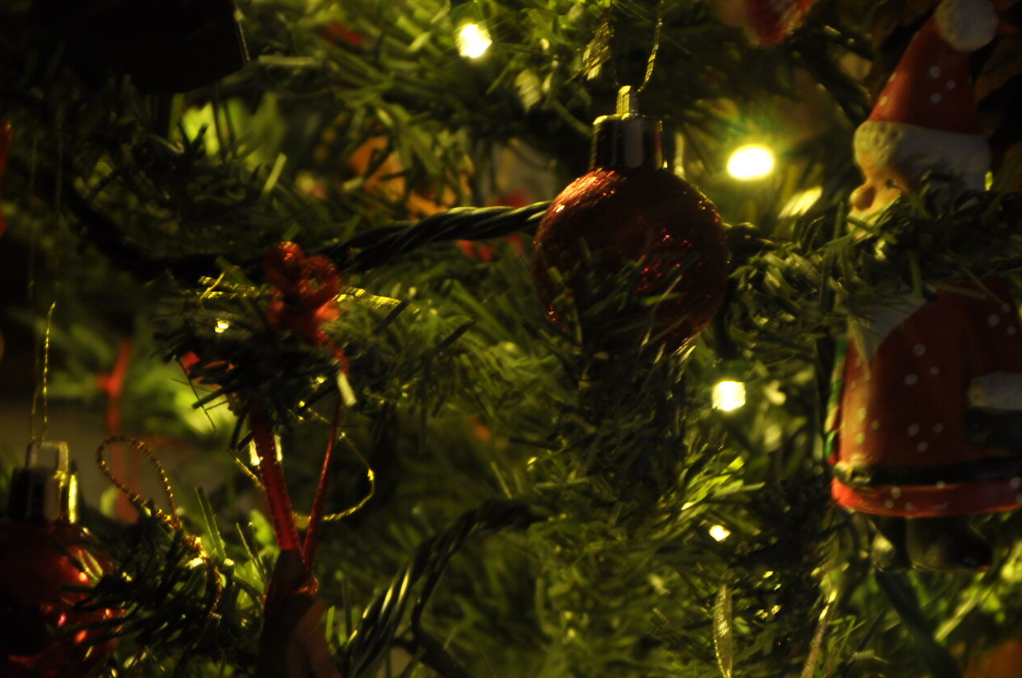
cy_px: 614
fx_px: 8533
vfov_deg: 4.5
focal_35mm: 301
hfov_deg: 6.8
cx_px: 779
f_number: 5.6
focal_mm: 105
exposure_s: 1/1.3
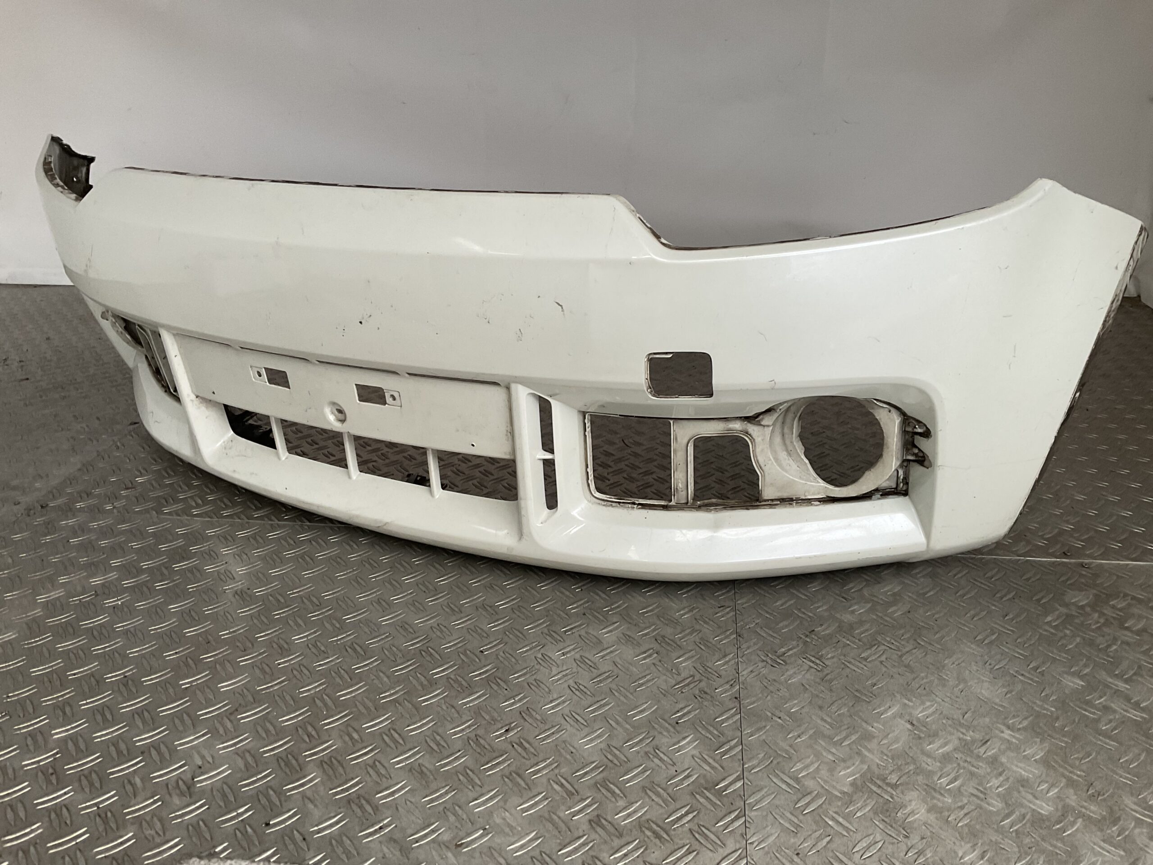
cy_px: 432
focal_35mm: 29
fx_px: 966
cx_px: 576
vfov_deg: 48.2
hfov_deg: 61.7
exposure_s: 1/100
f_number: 1.8
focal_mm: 3
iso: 50
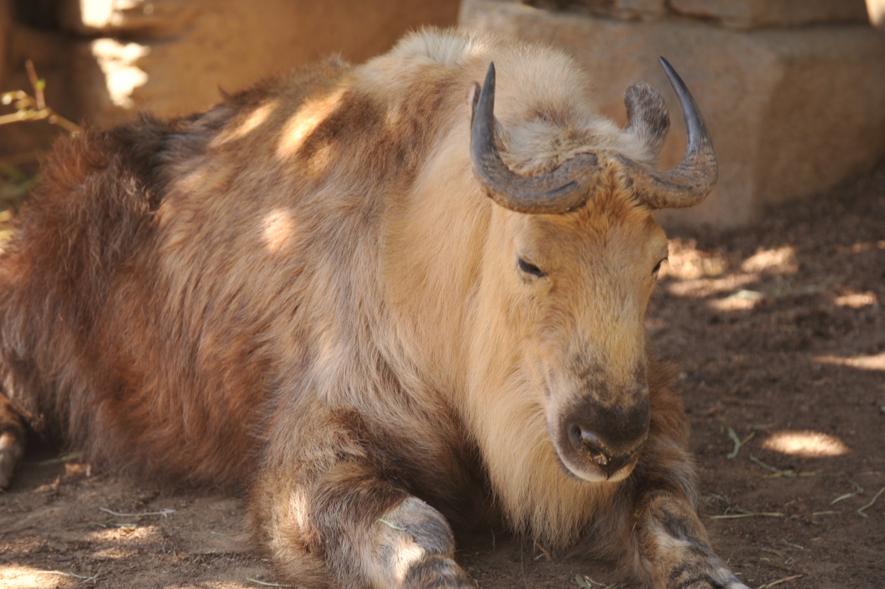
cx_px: 442
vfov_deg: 6.9
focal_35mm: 200
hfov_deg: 10.3
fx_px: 4914
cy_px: 294
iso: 200
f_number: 4.8
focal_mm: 200
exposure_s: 1/90
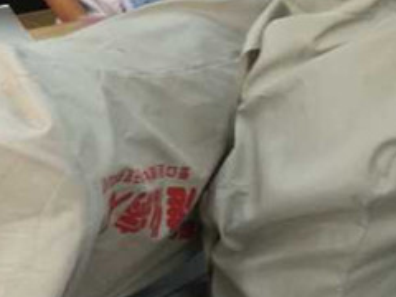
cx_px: -48
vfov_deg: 22.8
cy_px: -38
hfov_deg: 28.9
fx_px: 686
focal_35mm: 60
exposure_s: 1/33
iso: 319
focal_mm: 4.12
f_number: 2
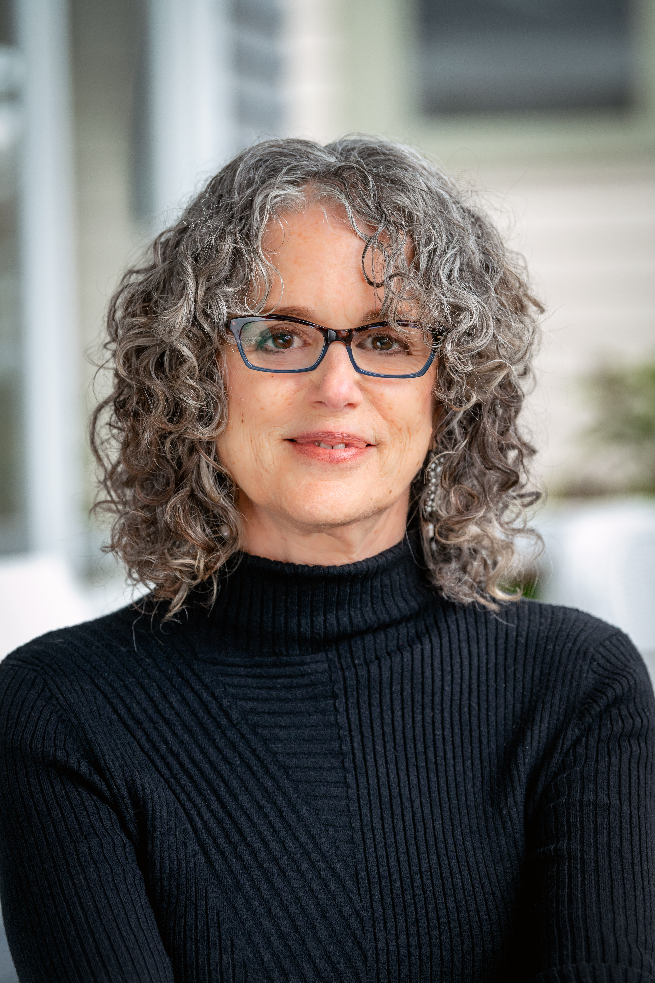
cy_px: 492
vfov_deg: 14.2
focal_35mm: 145
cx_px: 328
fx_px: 3957
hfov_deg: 9.5
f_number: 4
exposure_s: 1/160
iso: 400
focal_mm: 145
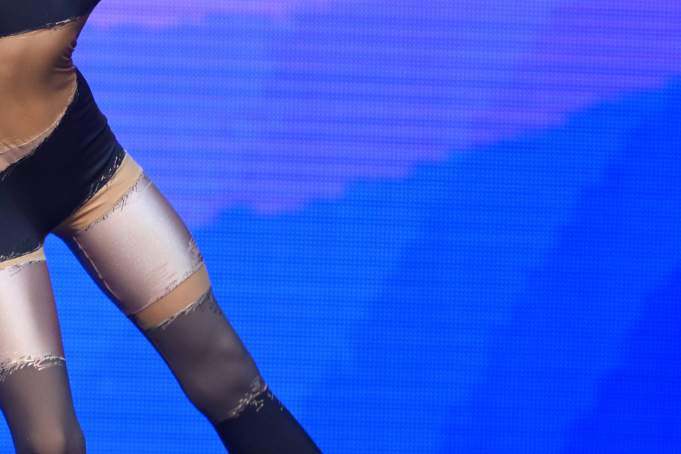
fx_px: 7680
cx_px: 109
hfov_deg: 5.1
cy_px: 49
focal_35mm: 406
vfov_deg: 3.4
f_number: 2.8
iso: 2000
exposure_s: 1/500
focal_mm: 135
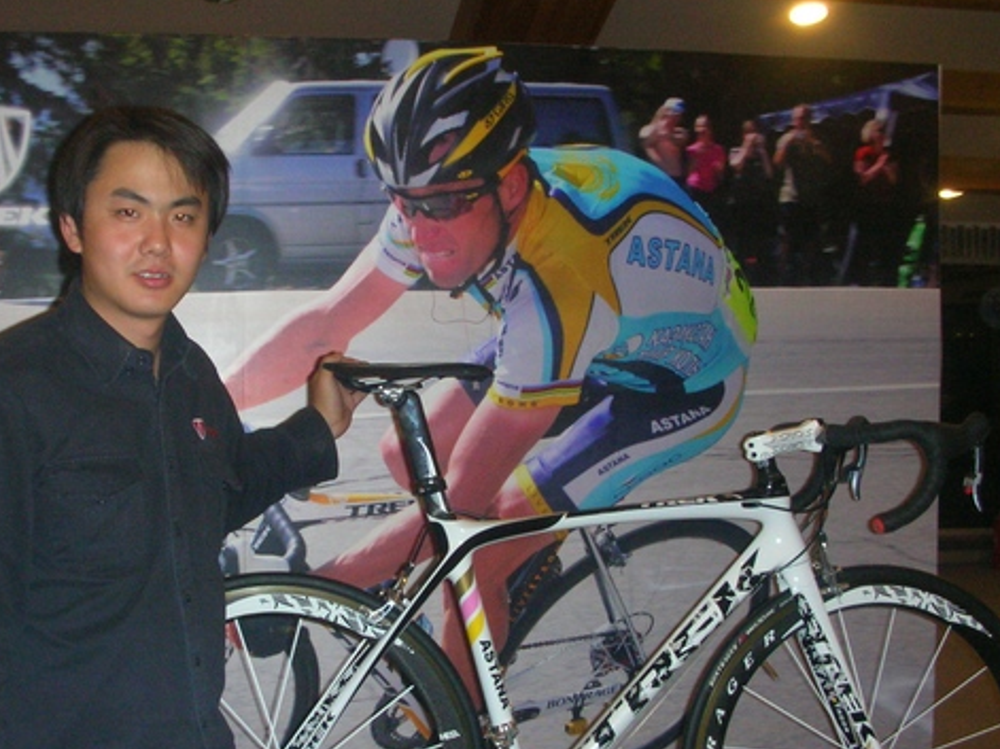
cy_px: 440
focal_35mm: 52
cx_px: 403
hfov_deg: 36.7
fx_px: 1502
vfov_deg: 28.0
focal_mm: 5.8
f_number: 3
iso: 164
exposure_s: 1/60.1
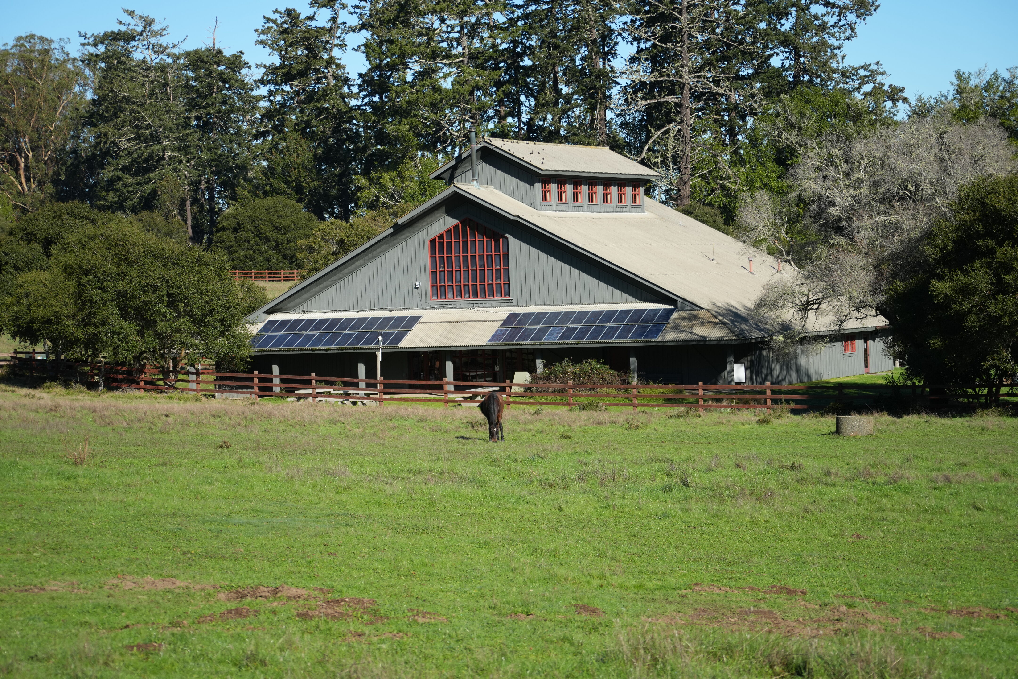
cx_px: 509
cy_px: 340
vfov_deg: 14.6
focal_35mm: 94
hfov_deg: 21.7
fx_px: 2658
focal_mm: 94
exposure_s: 1/1600
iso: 500
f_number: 6.3
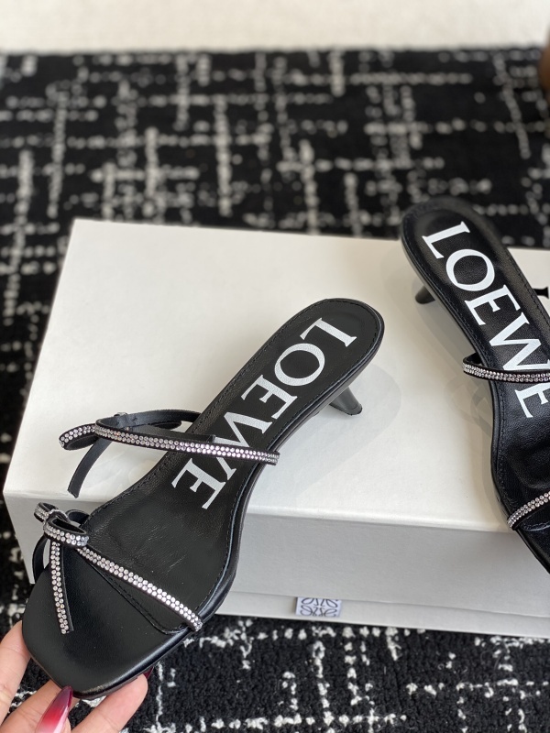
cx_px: 275
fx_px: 1102
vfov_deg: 36.8
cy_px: 366
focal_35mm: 52
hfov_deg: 28.0
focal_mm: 6
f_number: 2
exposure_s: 1/122
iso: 20
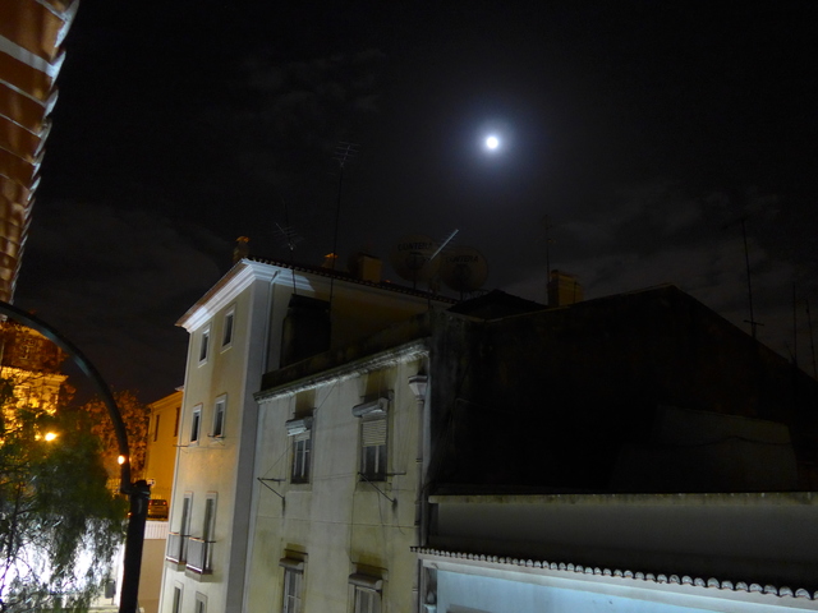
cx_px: 409
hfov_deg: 61.7
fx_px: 685
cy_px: 306
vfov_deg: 48.2
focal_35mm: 29
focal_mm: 6
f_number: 2
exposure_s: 1/8
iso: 800
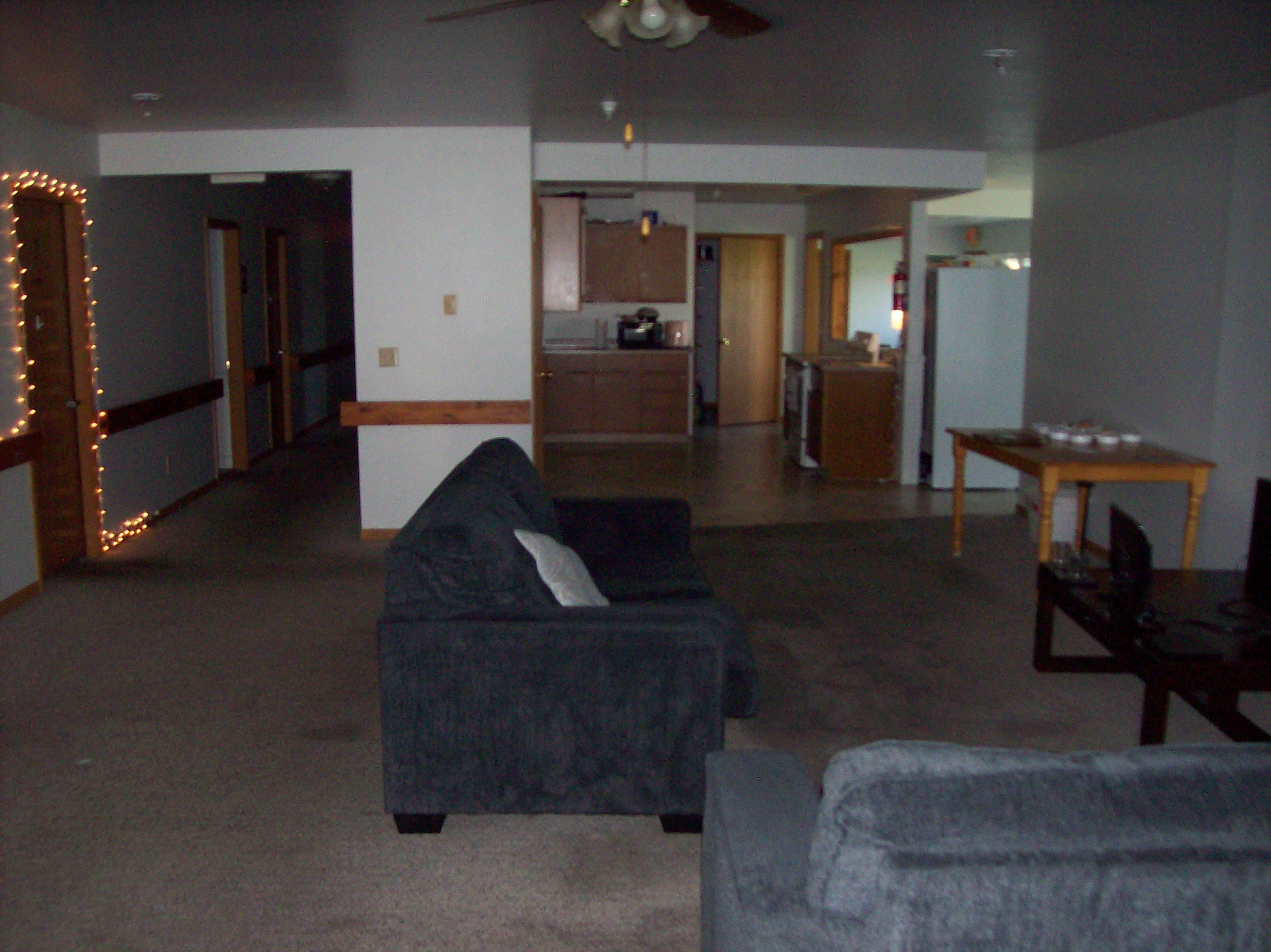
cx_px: 636
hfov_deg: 51.4
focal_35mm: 36
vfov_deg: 39.6
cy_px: 476
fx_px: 1321
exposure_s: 1/64
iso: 140
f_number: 2.7
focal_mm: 6
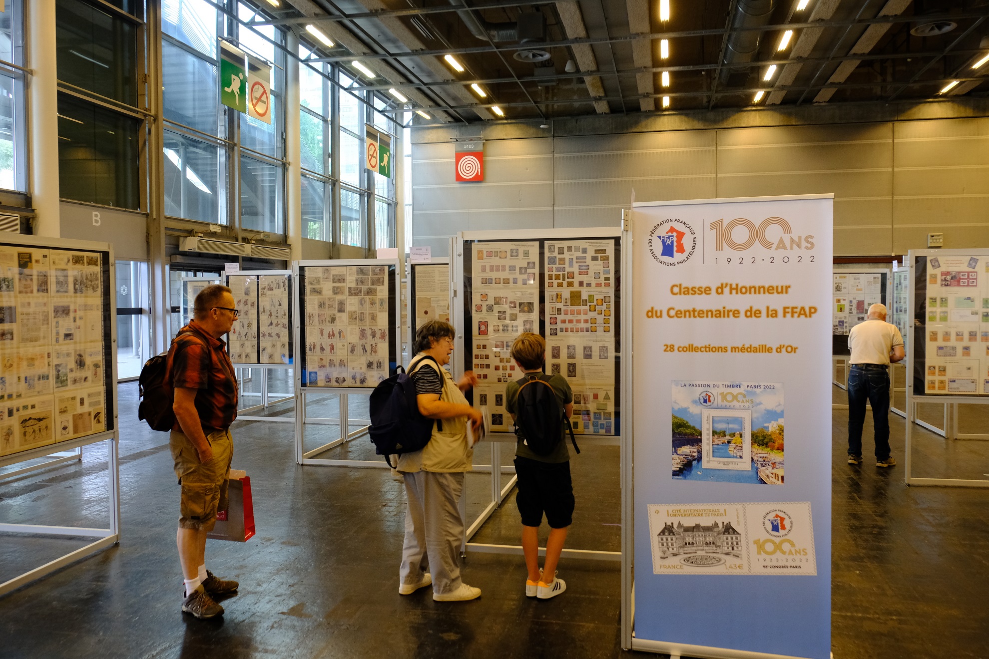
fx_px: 742
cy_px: 330
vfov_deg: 47.9
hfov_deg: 67.4
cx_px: 494
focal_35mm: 27
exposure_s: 1/34
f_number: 5
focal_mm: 18
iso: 1600
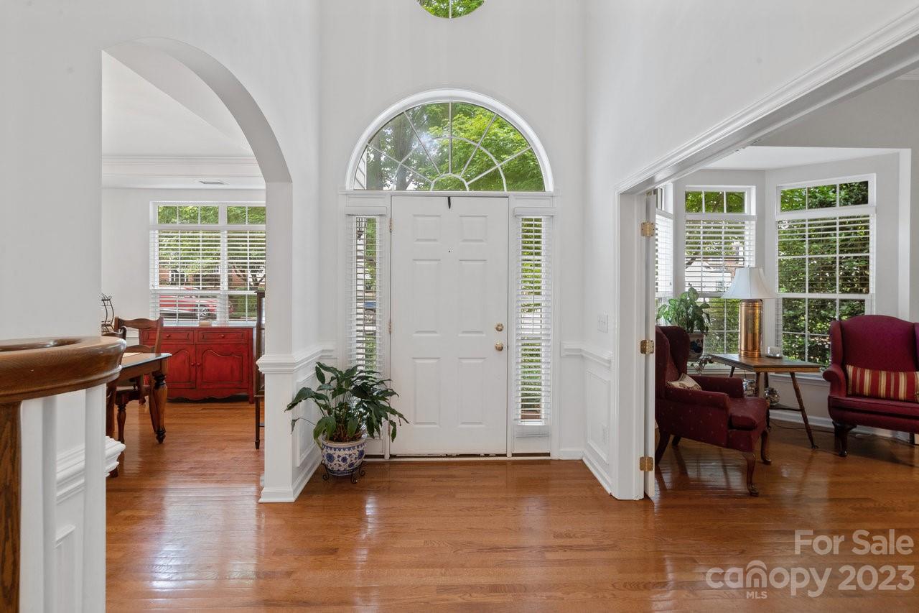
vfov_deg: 73.7
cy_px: 306
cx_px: 460
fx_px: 408
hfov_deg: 96.7
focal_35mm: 16
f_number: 11
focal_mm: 16
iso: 160
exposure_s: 1/2
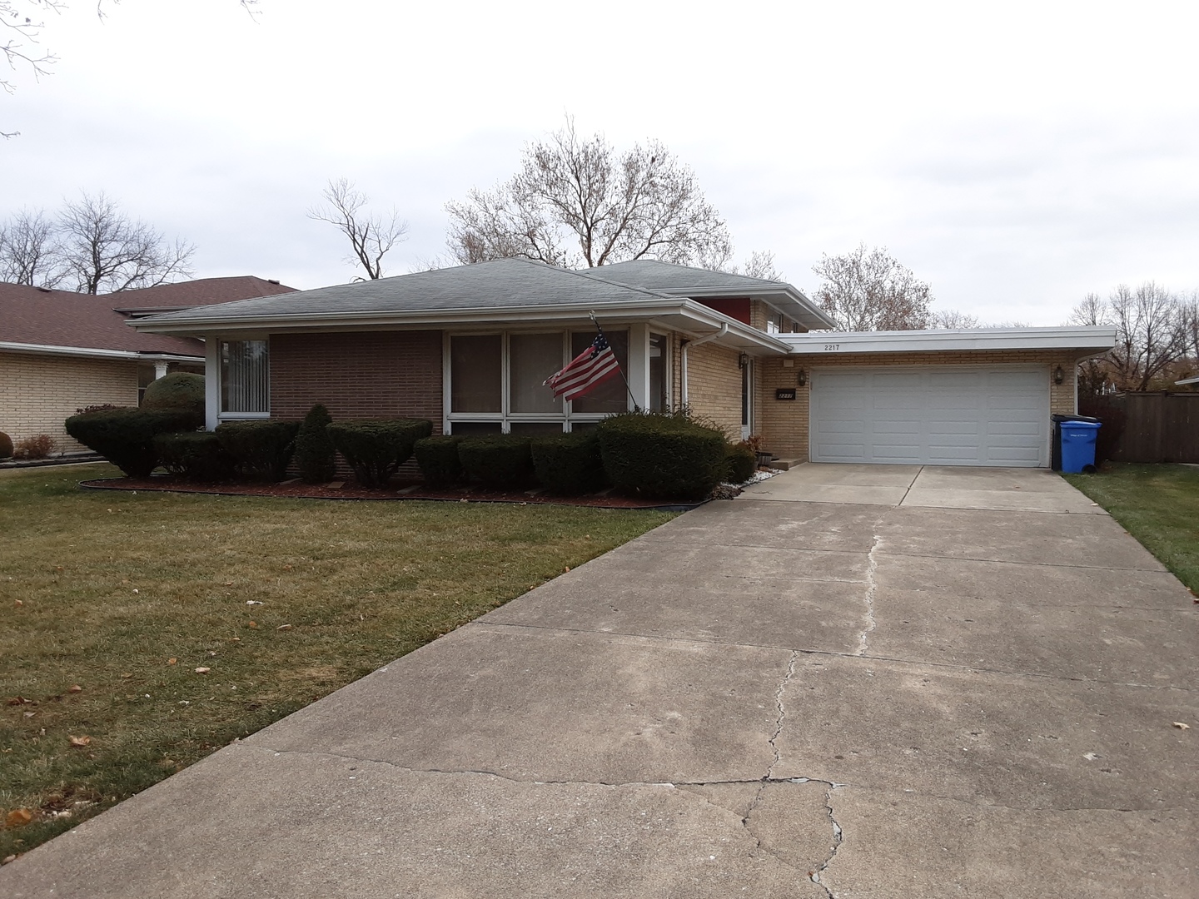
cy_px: 450
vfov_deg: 49.7
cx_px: 600
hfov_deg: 63.4
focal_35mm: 28
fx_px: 970
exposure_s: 1/120
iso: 64
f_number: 1.9
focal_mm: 2.9
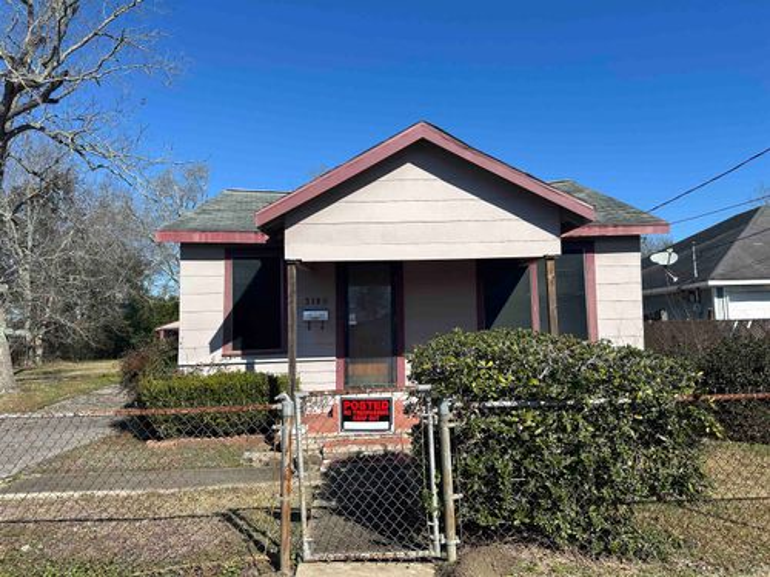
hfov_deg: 71.6
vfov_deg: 56.8
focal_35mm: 24
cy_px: 288
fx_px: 534
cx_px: 385
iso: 80
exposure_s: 1/4762
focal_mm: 6.86
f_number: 1.78
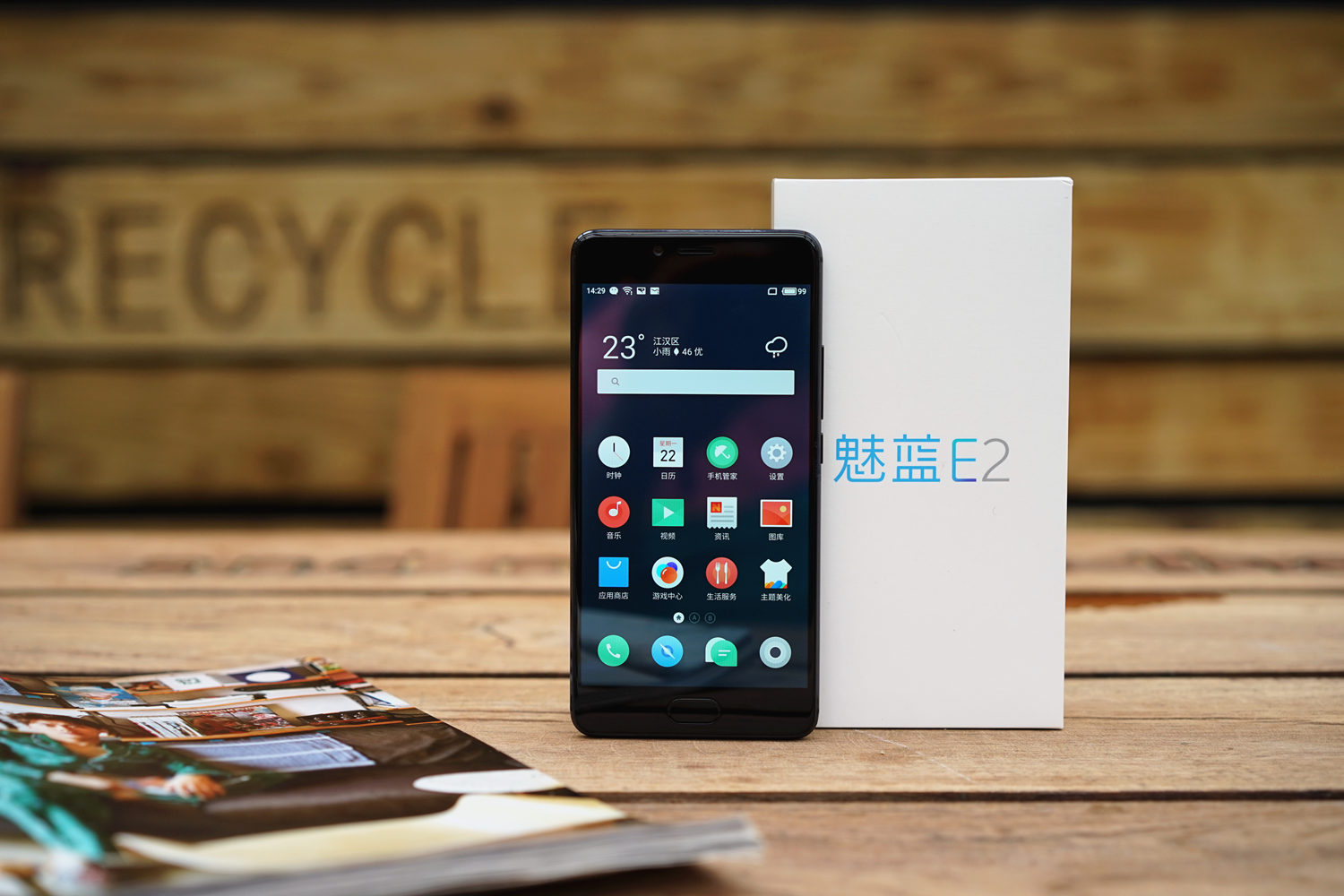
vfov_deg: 24.6
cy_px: 448
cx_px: 672
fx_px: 2053
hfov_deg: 36.2
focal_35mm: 55
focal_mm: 55
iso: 200
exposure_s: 1/160
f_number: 4
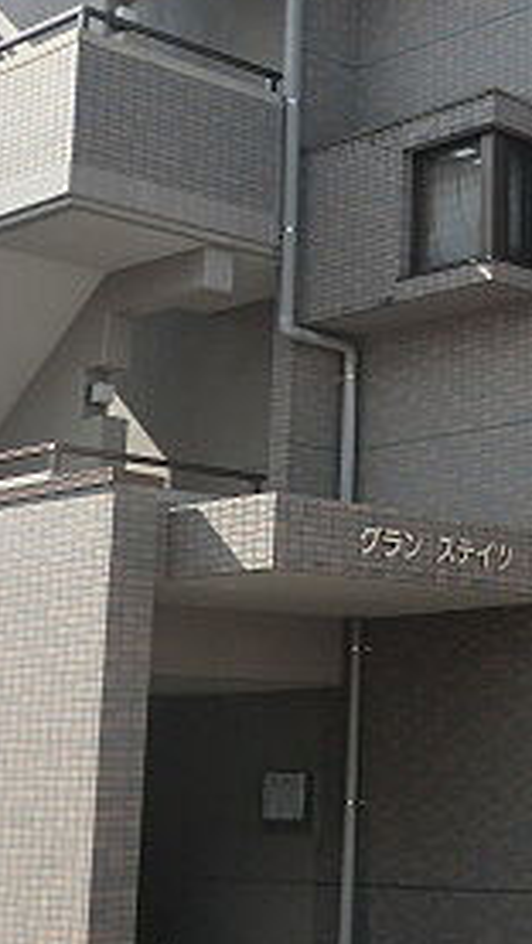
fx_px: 1954
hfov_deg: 15.2
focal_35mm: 78
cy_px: 276
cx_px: 563
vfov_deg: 26.9
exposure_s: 1/800
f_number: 2.9
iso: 50
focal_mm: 5.64
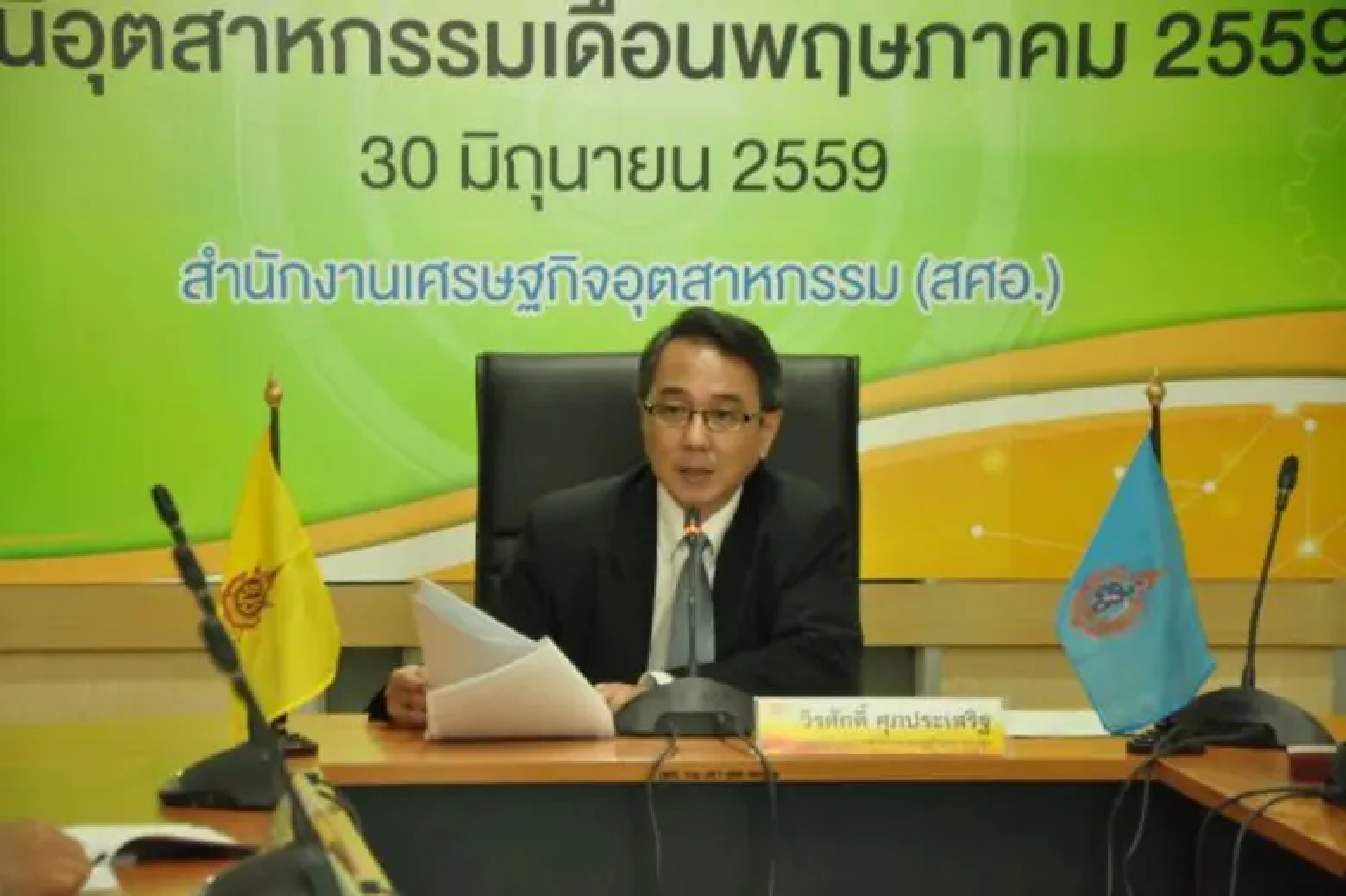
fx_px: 5885
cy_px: 448
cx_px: 673
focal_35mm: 158
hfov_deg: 13.0
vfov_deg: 8.7
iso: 2500
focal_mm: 105
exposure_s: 1/25
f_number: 5.6
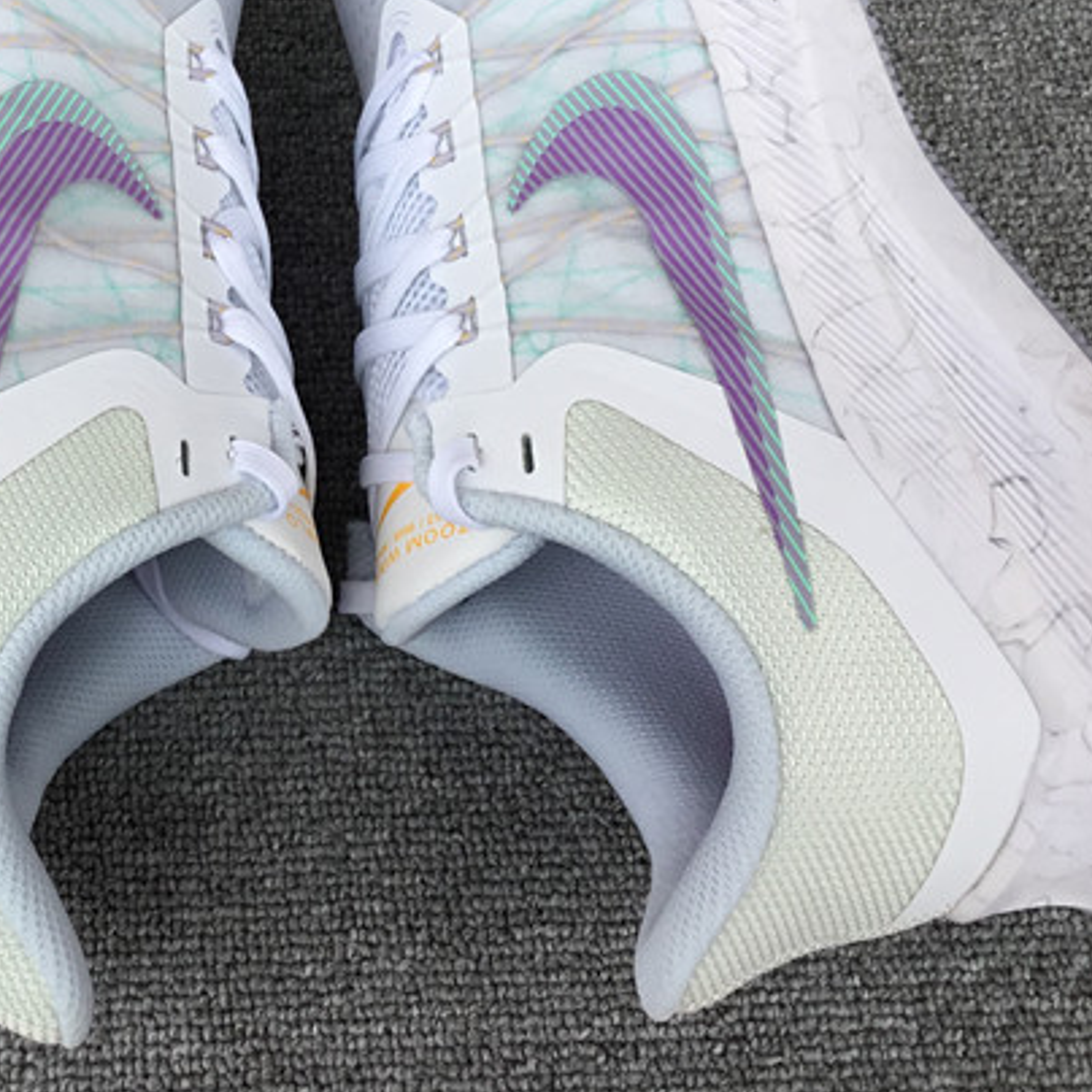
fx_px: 2177
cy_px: 291
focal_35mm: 61
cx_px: 224
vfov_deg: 27.8
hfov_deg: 27.6
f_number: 2.4
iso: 25
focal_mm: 3.3
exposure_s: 1/183
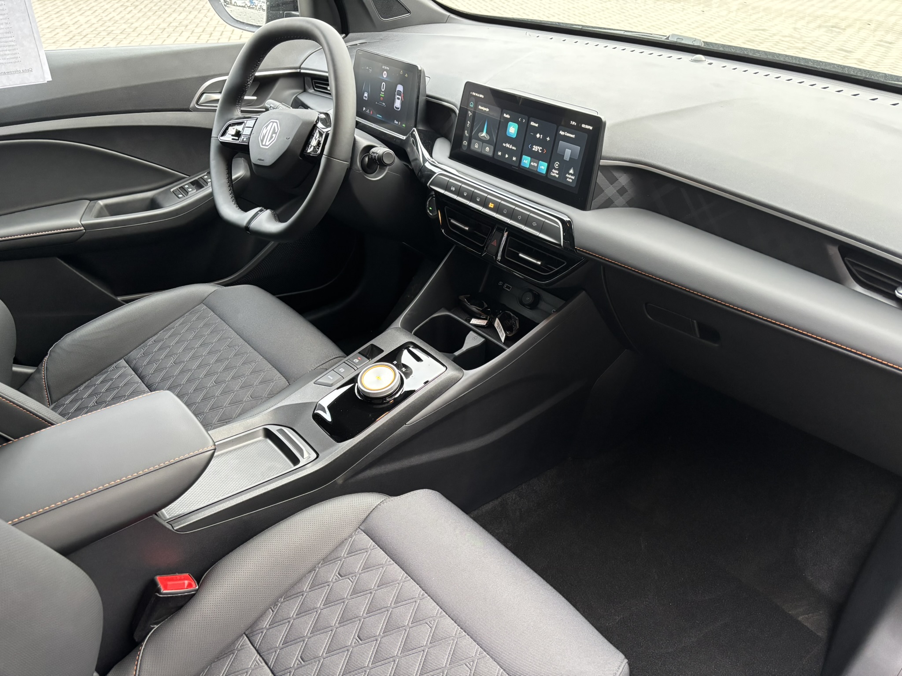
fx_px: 677
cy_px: 338
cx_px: 451
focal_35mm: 26
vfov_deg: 53.1
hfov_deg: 67.3
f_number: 1.6
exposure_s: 1/60
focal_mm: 5.96
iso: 400
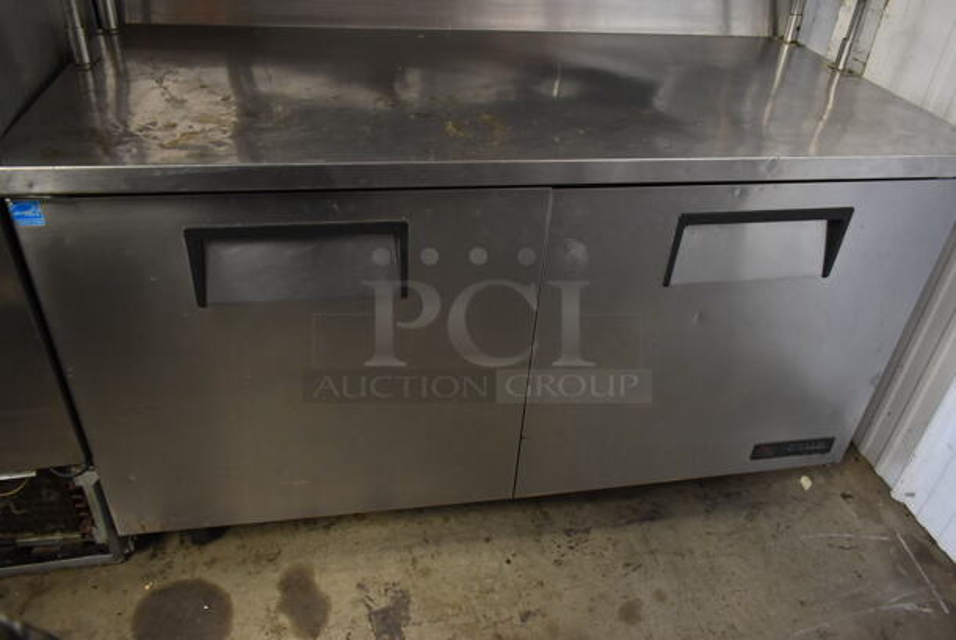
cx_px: 478
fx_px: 718
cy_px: 320
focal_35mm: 27
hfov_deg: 67.3
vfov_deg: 48.0
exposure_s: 1/30
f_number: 3.5
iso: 1400
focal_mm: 18
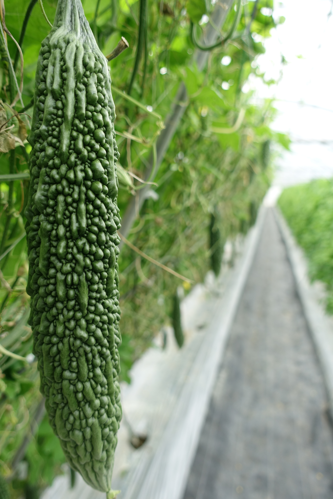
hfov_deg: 53.1
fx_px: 333
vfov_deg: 73.7
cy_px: 250
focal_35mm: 24
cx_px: 166
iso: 125
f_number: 2.2
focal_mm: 8.8
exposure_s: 1/320
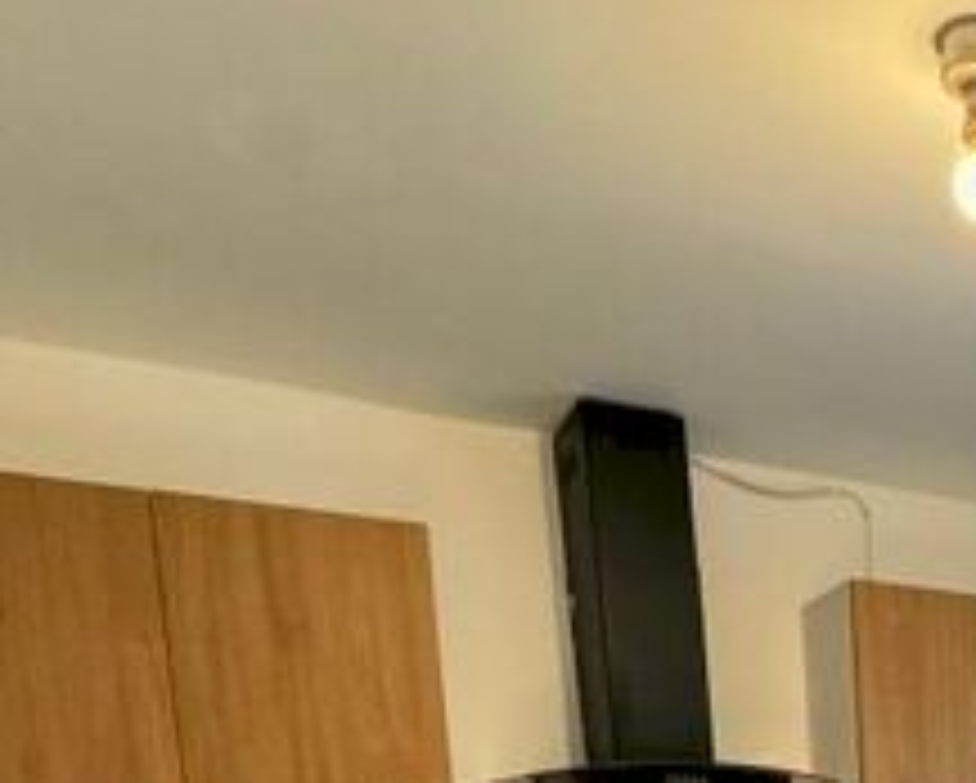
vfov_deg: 27.0
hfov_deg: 35.2
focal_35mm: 44
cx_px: 1106
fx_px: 1272
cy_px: 1091
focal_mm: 2.22
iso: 320
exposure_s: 1/100
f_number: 2.2
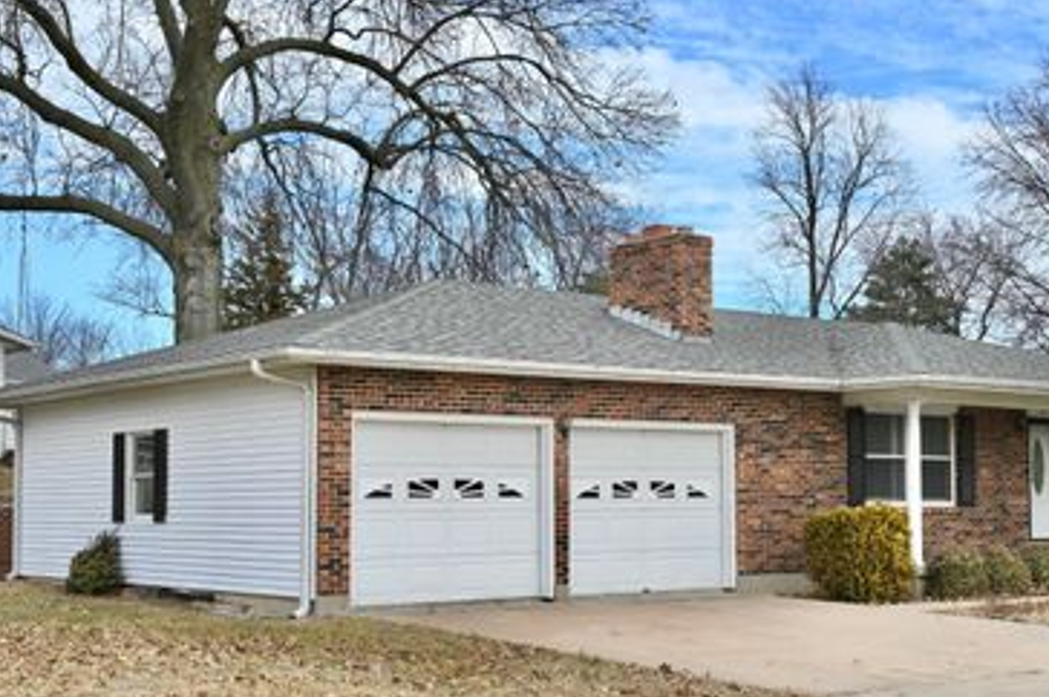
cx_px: 651
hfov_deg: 36.1
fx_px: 1601
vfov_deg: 24.5
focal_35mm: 55
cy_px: 405
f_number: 9
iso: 400
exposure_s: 1/320
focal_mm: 40
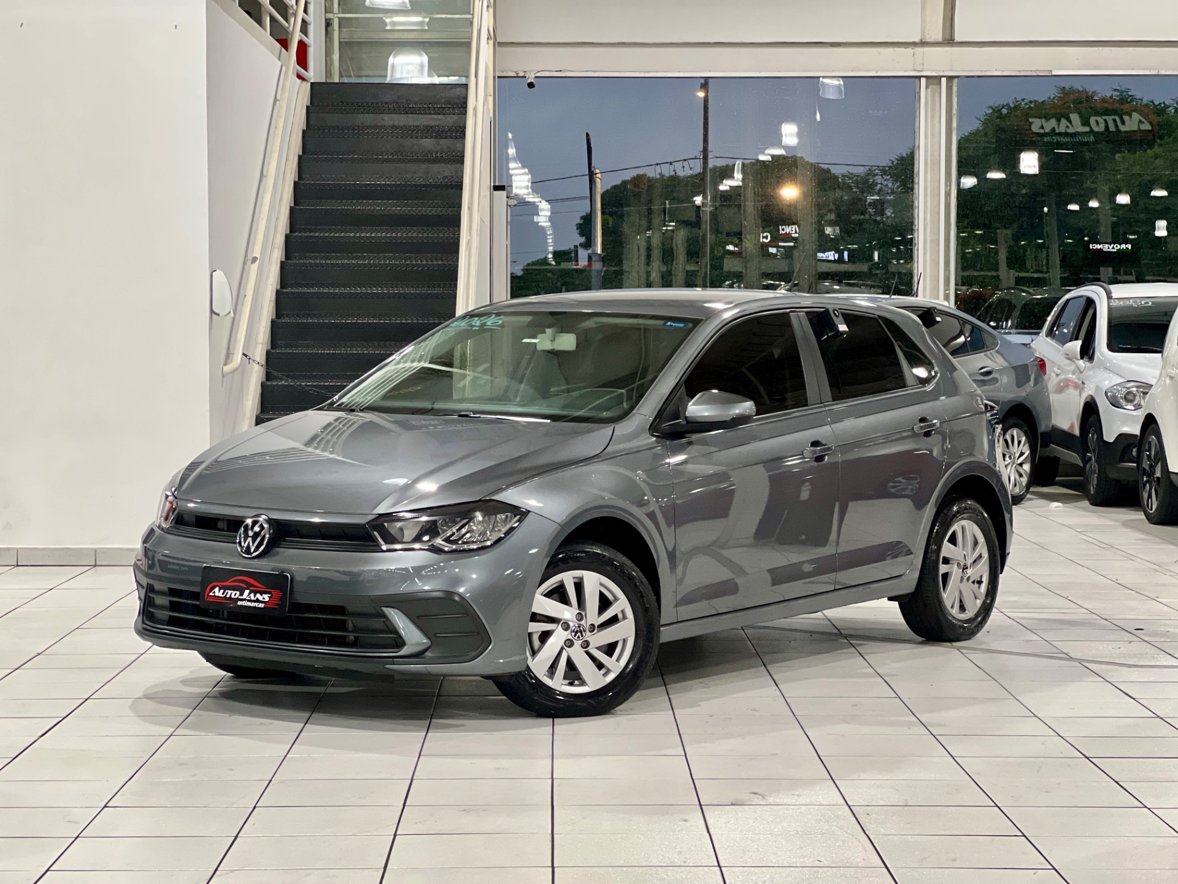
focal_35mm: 77
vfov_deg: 19.1
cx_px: 589
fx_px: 2620
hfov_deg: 25.3
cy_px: 442
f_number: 2.8
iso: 400
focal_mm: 9
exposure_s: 1/40
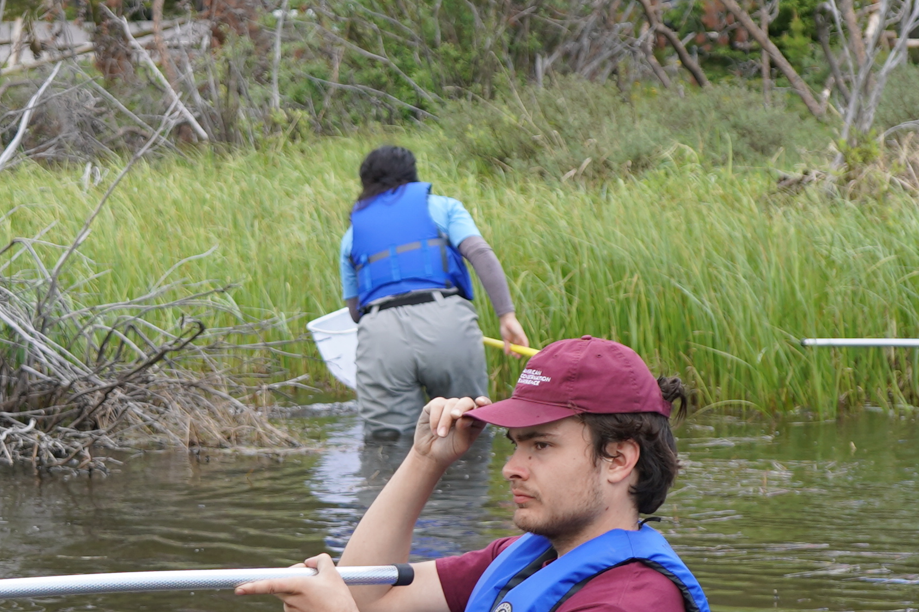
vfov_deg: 8.6
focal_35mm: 160
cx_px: 124
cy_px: 319
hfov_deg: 12.8
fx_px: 4084
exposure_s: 1/200
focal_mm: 45
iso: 100
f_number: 4.5
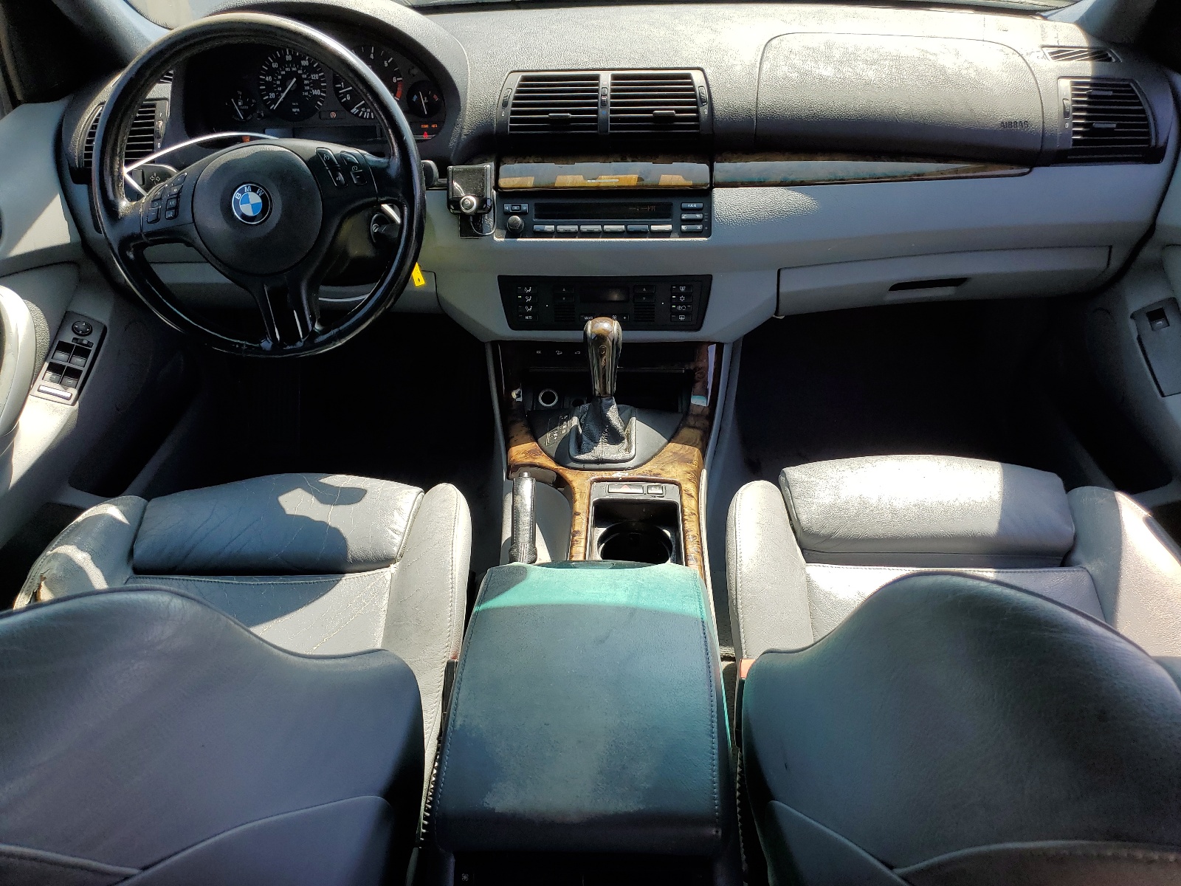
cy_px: 443
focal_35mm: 26
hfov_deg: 67.3
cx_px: 590
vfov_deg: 53.1
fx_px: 887
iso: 50
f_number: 1.5
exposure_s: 1/833
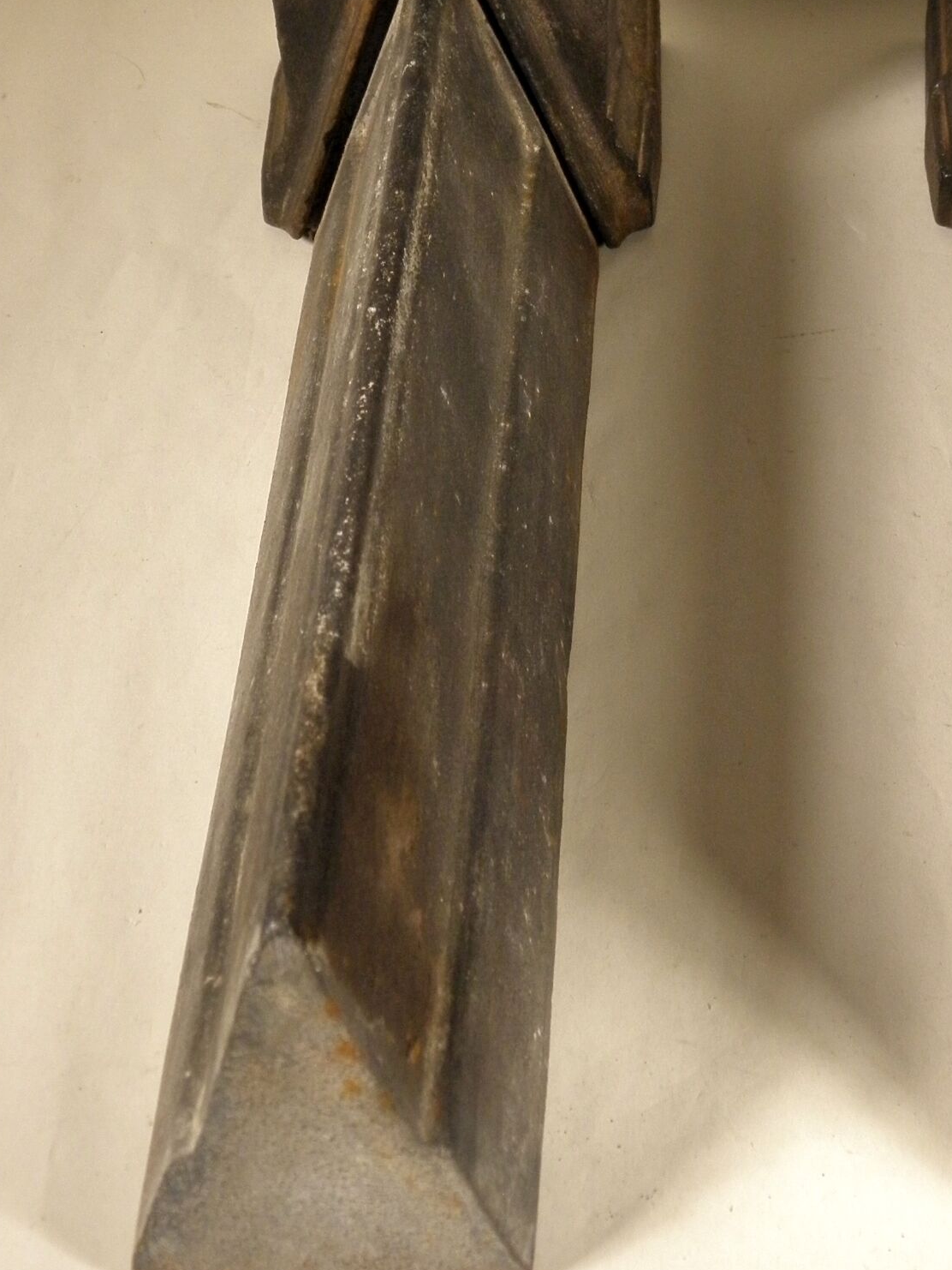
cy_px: 296
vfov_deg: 25.3
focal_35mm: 76
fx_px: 2786
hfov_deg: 19.2
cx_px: 783
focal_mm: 7.9
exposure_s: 1/40
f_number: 3.9
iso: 160
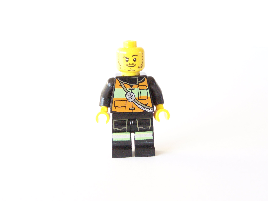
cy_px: 100
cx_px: 134
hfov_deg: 29.0
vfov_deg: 21.9
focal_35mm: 67
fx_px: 519
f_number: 3.2
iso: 400
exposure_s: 1/90
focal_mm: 11.1
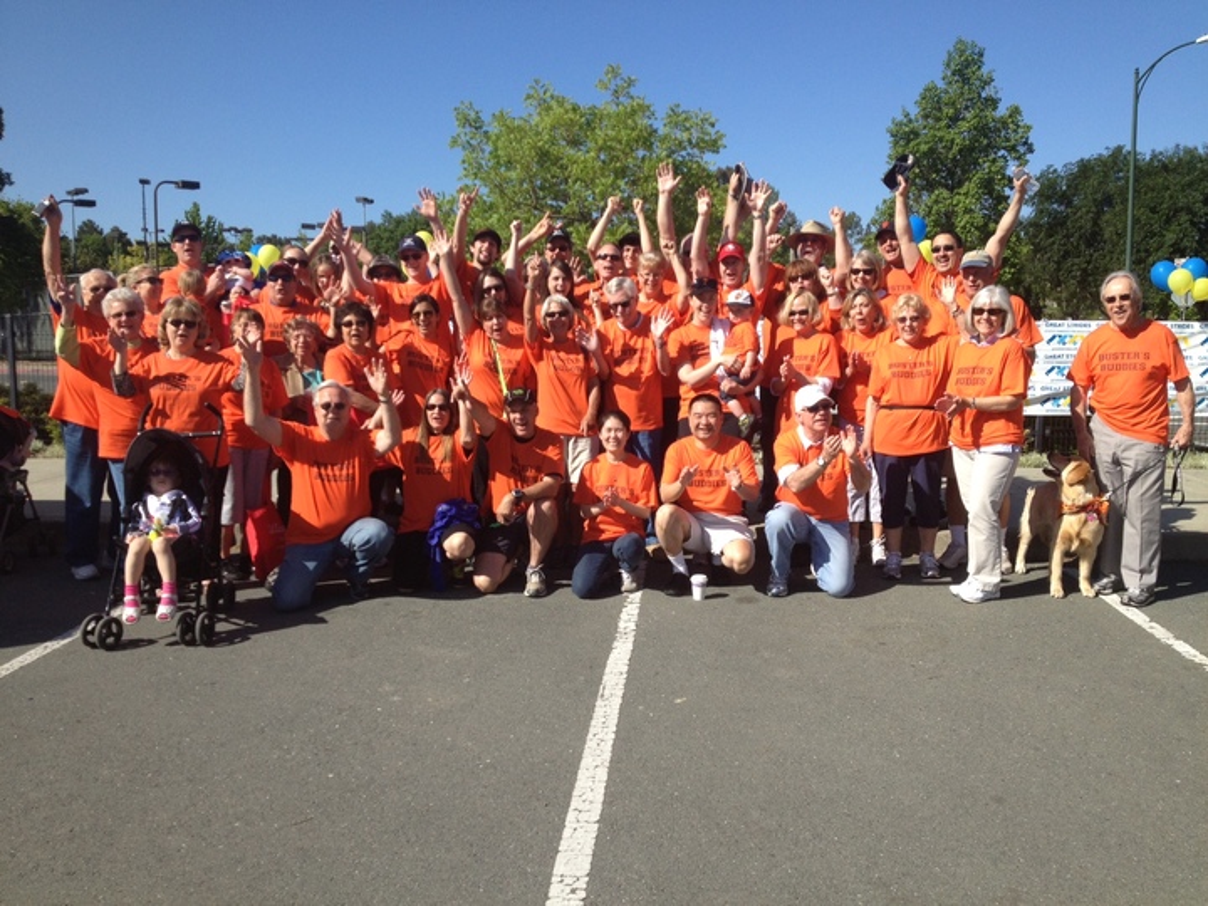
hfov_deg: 52.6
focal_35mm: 35
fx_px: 1221
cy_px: 453
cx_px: 604
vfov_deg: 40.7
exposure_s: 1/1577
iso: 50
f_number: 2.4
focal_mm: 4.28
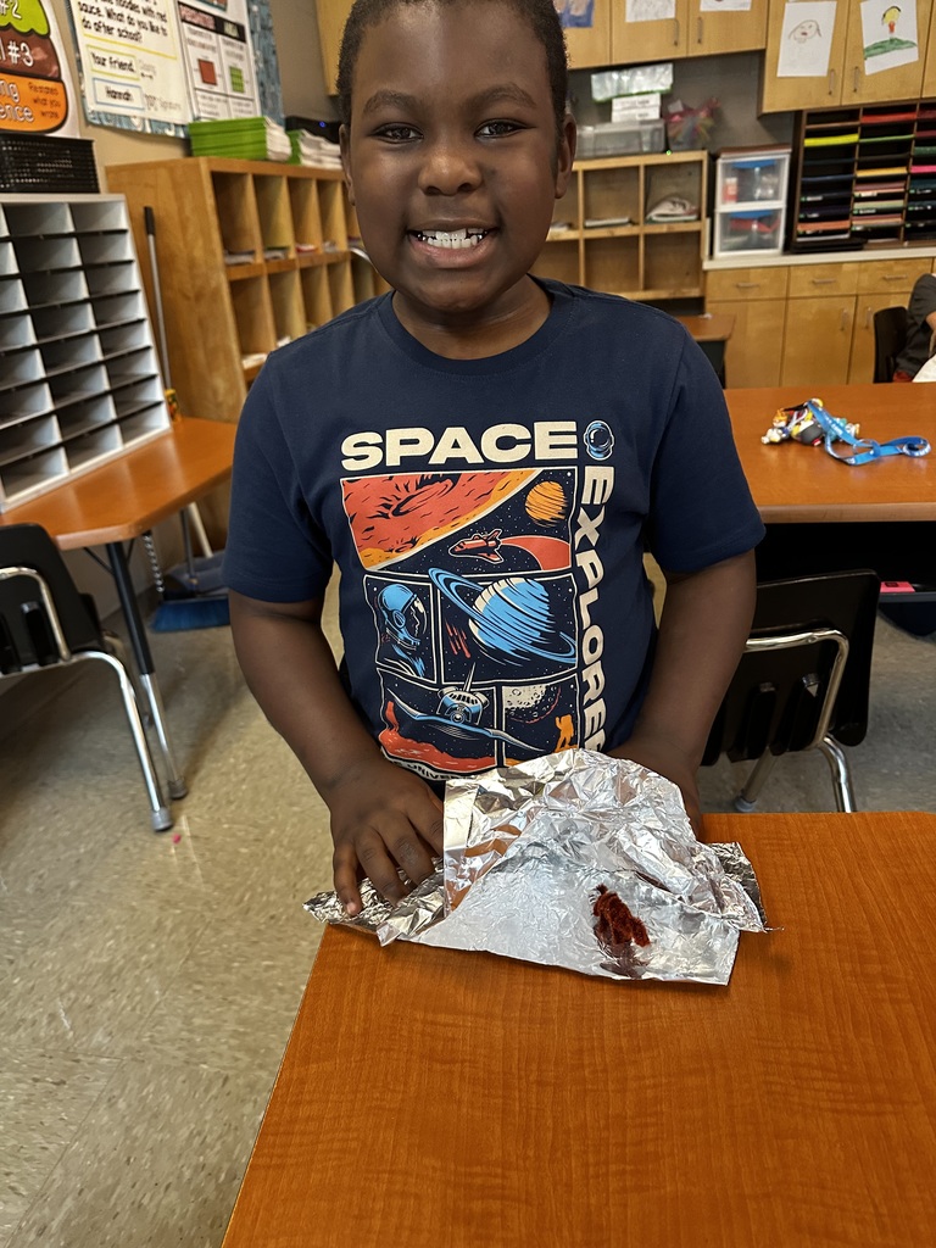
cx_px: 468
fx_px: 865
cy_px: 624
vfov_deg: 71.6
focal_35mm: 24
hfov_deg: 56.8
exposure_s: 1/60
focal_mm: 6.86
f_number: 1.78
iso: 400
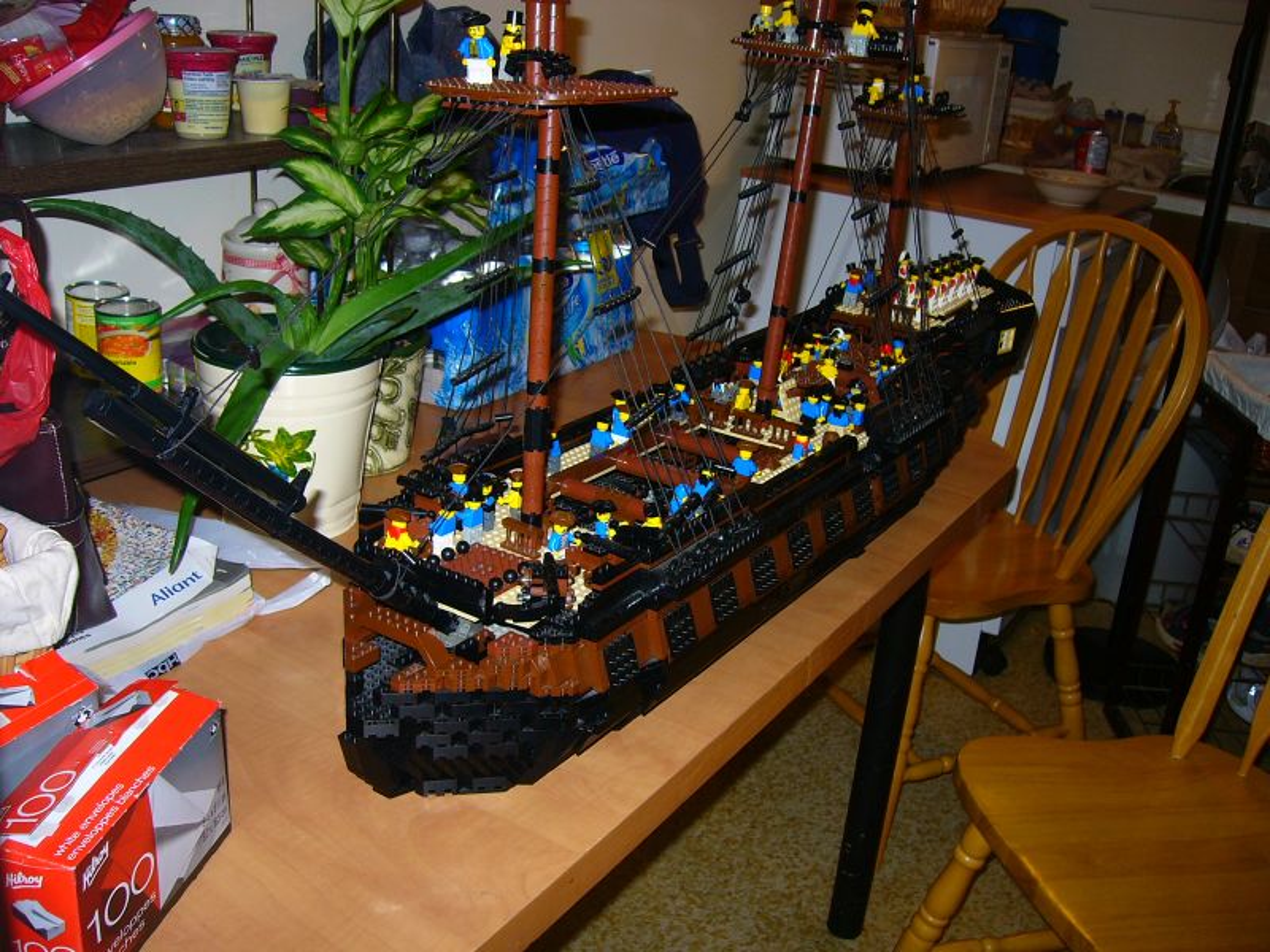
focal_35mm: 35
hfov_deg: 52.6
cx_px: 635
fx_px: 1284
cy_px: 476
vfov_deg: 40.7
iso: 64
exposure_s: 1/60
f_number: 2.8
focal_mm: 5.8
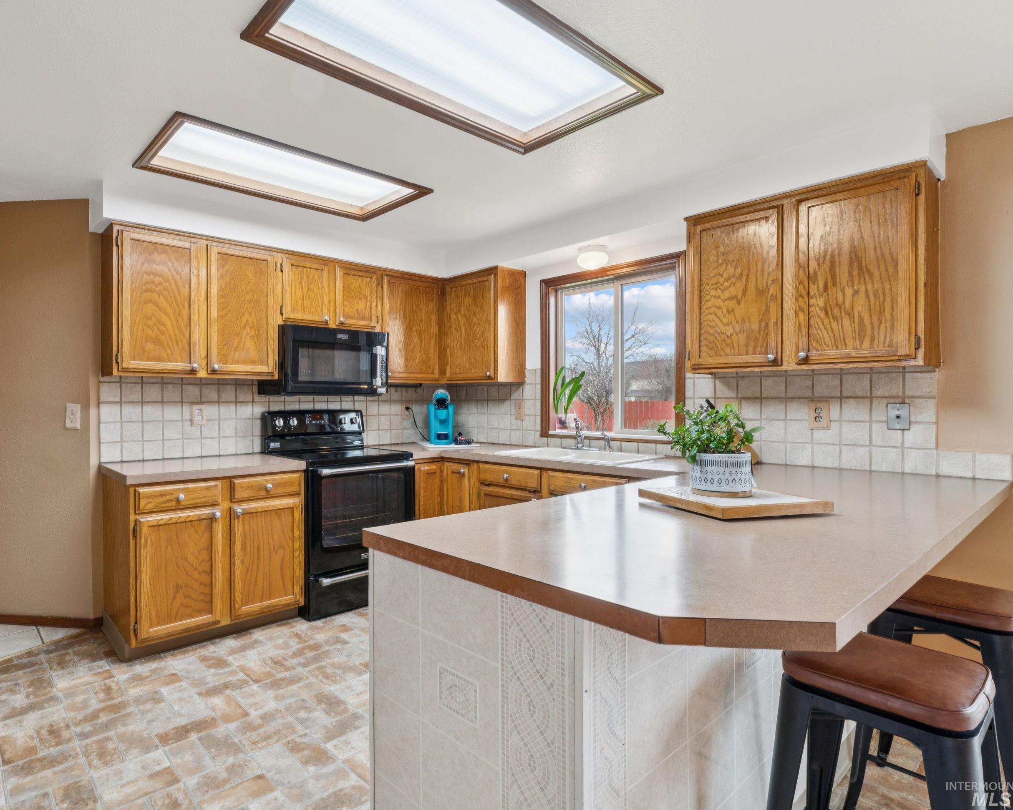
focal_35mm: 19
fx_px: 573
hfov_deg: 81.9
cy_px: 402
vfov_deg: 70.5
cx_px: 401
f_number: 13
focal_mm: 16.1
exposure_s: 1/25
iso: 400
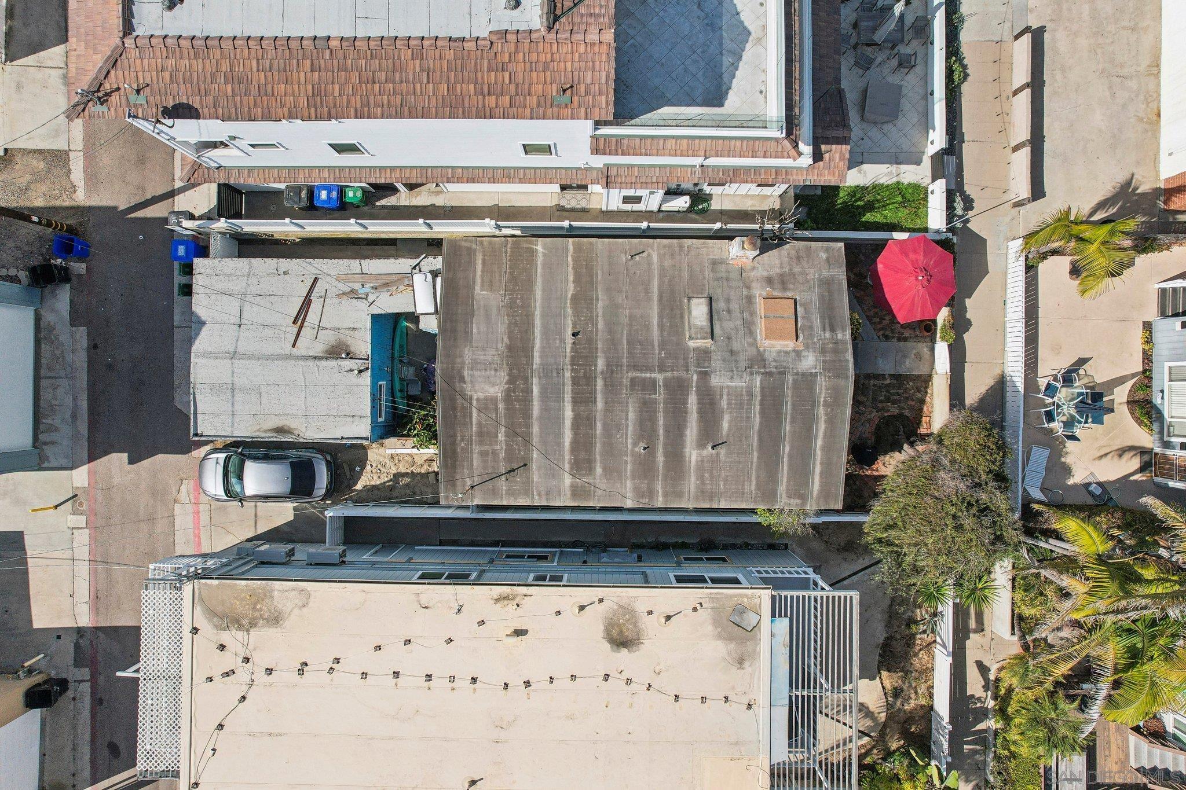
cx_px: 593
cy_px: 395
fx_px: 725
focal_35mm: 22
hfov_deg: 78.6
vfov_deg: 57.2
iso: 130
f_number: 2.8
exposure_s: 1/3000
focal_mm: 8.4
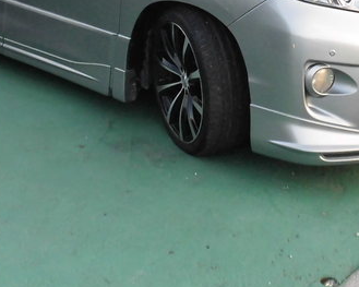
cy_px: -83
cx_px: 193
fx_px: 775
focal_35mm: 73
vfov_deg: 19.4
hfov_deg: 26.1
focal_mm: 4.3
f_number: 3.1
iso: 200
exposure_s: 1/60
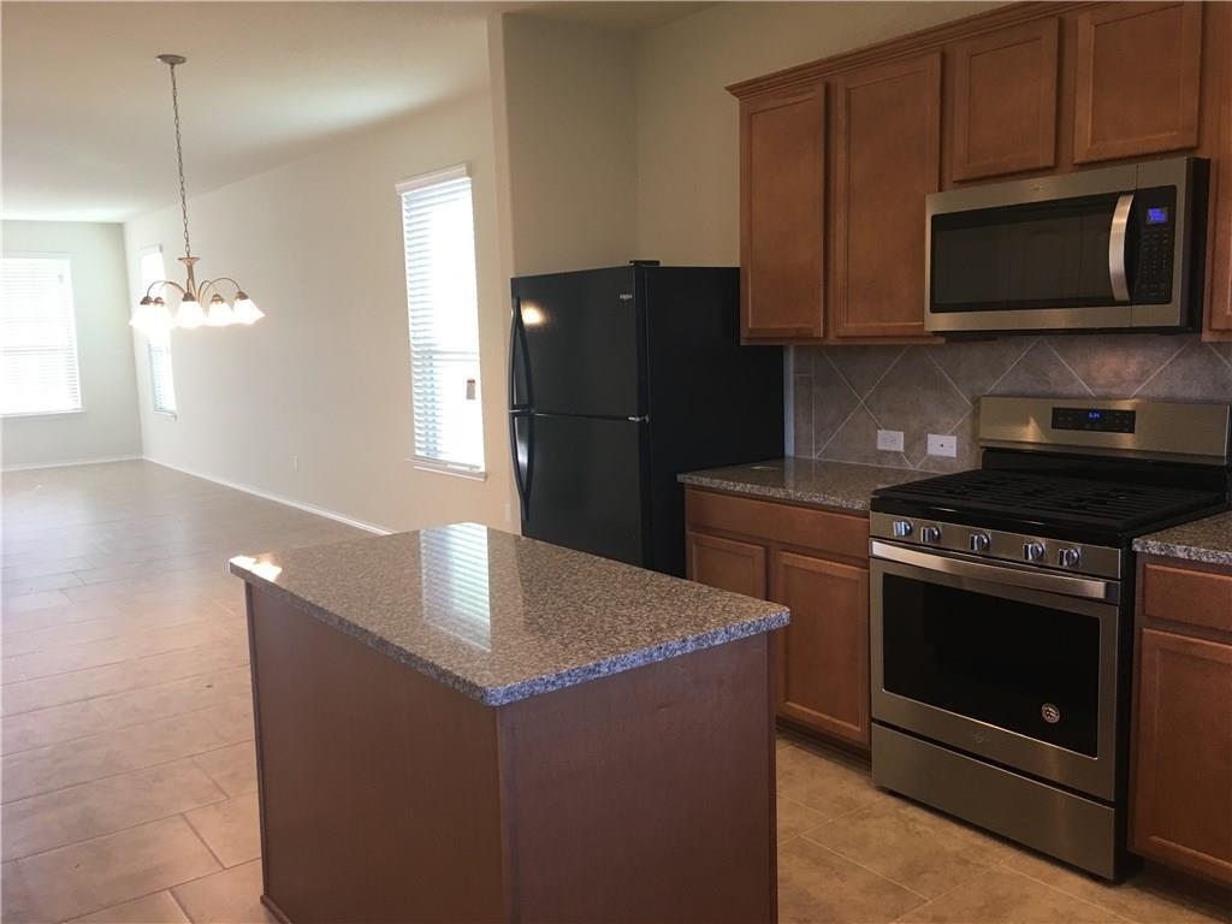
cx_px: 616
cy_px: 462
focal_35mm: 29
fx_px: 1032
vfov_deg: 48.2
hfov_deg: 61.7
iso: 40
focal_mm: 4.15
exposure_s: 1/30
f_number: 2.2
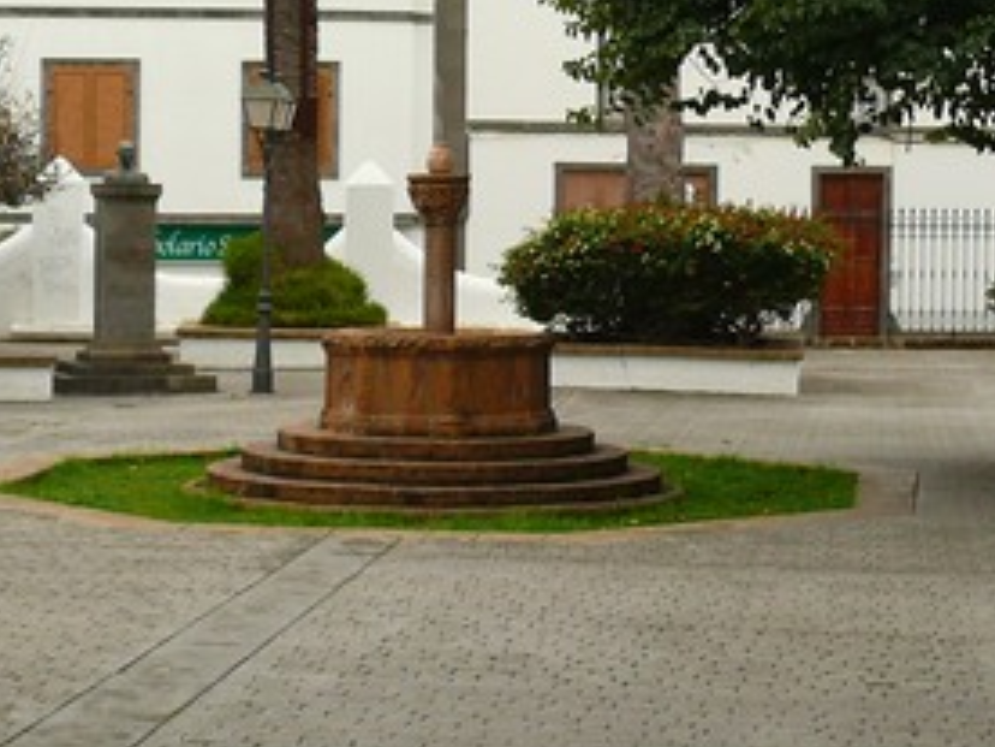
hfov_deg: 20.6
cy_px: 292
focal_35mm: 95
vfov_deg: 15.5
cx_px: 656
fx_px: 2731
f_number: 2.8
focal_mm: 7.4
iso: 100
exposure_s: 1/100
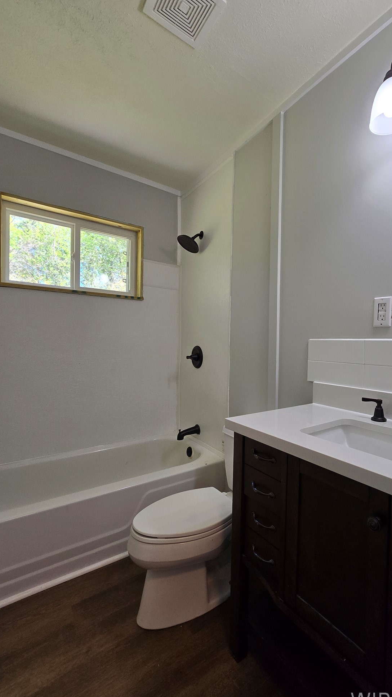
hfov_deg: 68.8
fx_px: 277
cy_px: 349
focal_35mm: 15
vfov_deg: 103.0
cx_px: 257
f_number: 2.2
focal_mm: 2.2
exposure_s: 1/120
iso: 64
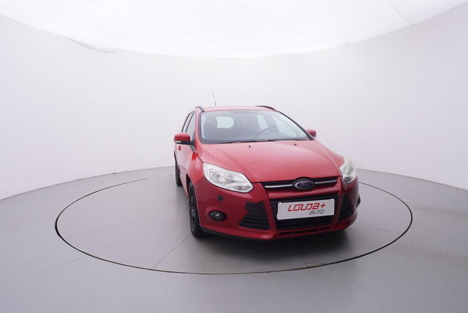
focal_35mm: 22
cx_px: 234
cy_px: 156
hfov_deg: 77.3
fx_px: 293
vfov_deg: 56.2
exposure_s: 1/80
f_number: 5
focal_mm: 15
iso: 200
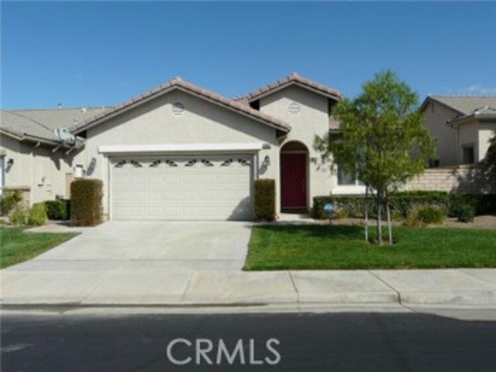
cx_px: 248
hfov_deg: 56.8
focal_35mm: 32
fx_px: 458
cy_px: 186
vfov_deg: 44.1
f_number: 7.1
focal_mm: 5.2
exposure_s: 1/400
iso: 100
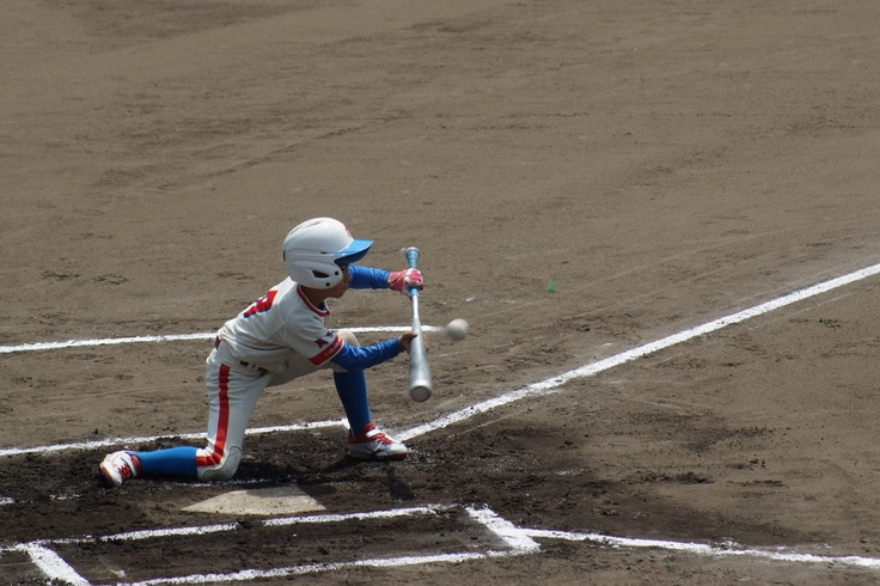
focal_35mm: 270
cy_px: 293
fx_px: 6597
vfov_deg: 5.1
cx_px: 440
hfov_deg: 7.6
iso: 100
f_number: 7.1
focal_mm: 180
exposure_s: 1/500
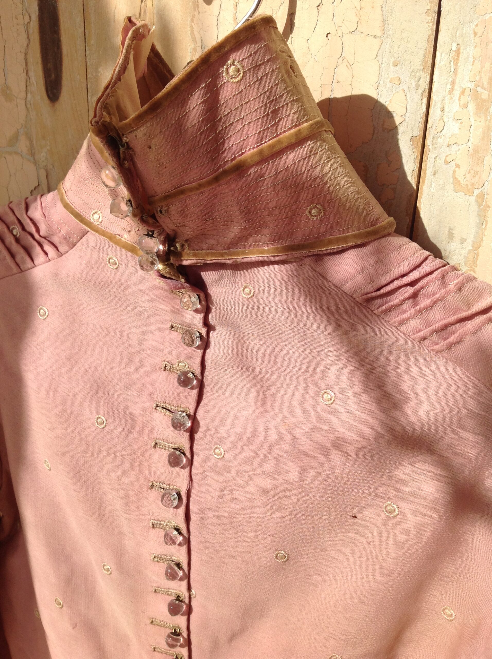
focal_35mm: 35
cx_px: 246
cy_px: 330
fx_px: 665
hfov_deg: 40.6
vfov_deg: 52.7
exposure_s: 1/1259
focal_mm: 4.28
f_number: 2.4
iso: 50
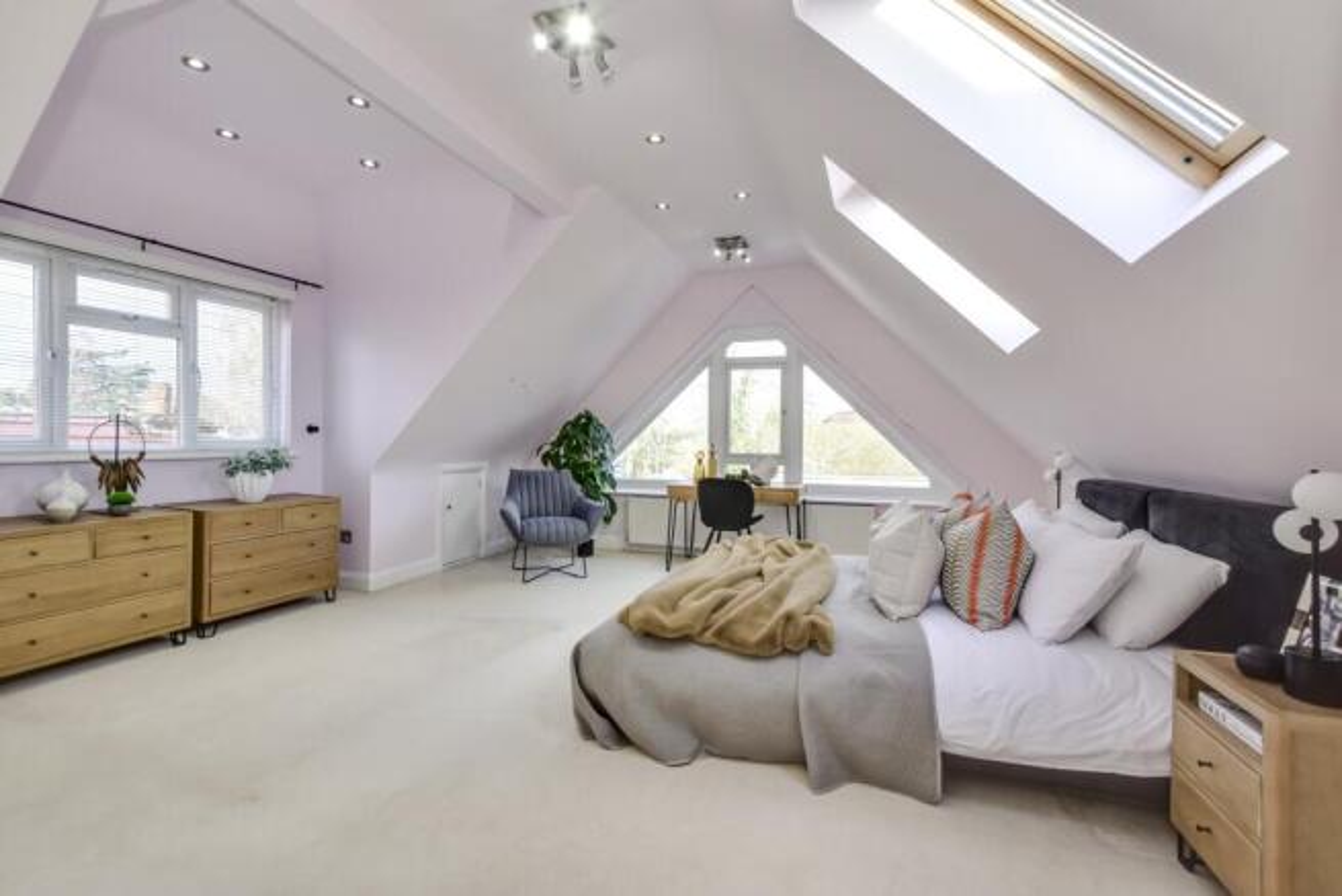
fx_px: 559
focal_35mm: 15
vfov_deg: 77.4
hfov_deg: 100.4
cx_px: 671
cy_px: 448
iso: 640
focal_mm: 10
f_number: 8
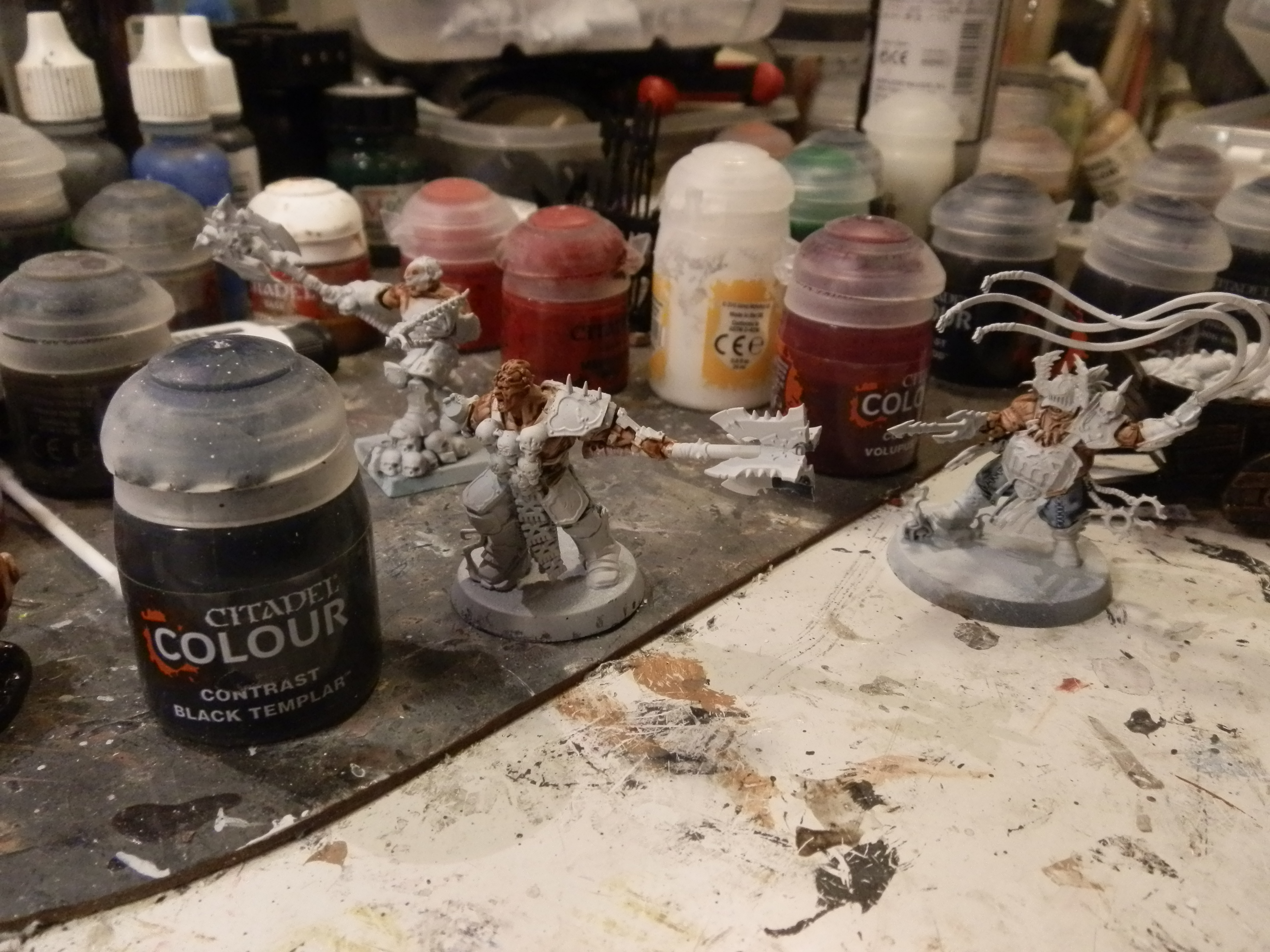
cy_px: 476
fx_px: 1027
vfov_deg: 49.7
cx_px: 635
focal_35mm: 28
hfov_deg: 63.4
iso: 400
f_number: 3.1
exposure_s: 1/125
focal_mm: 5
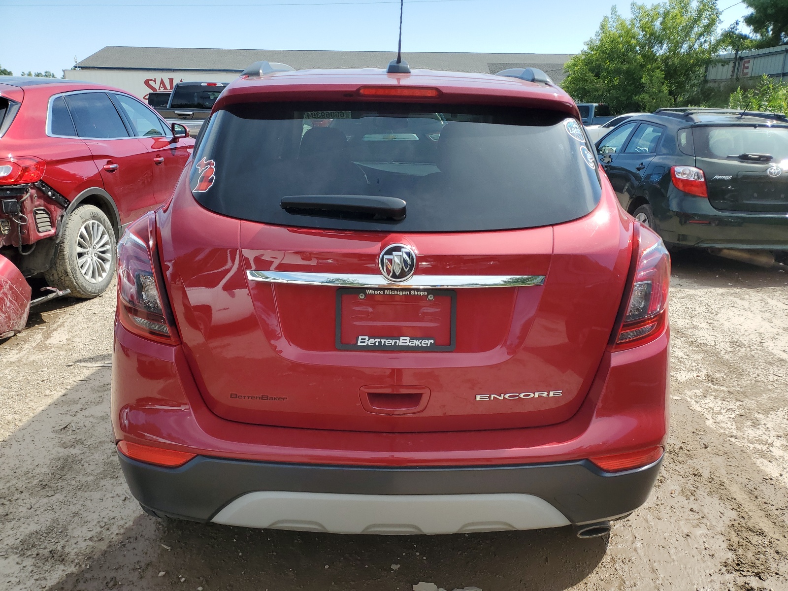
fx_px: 592
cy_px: 296
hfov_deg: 67.3
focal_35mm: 26
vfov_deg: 53.1
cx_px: 394
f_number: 1.5
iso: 50
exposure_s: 1/2500
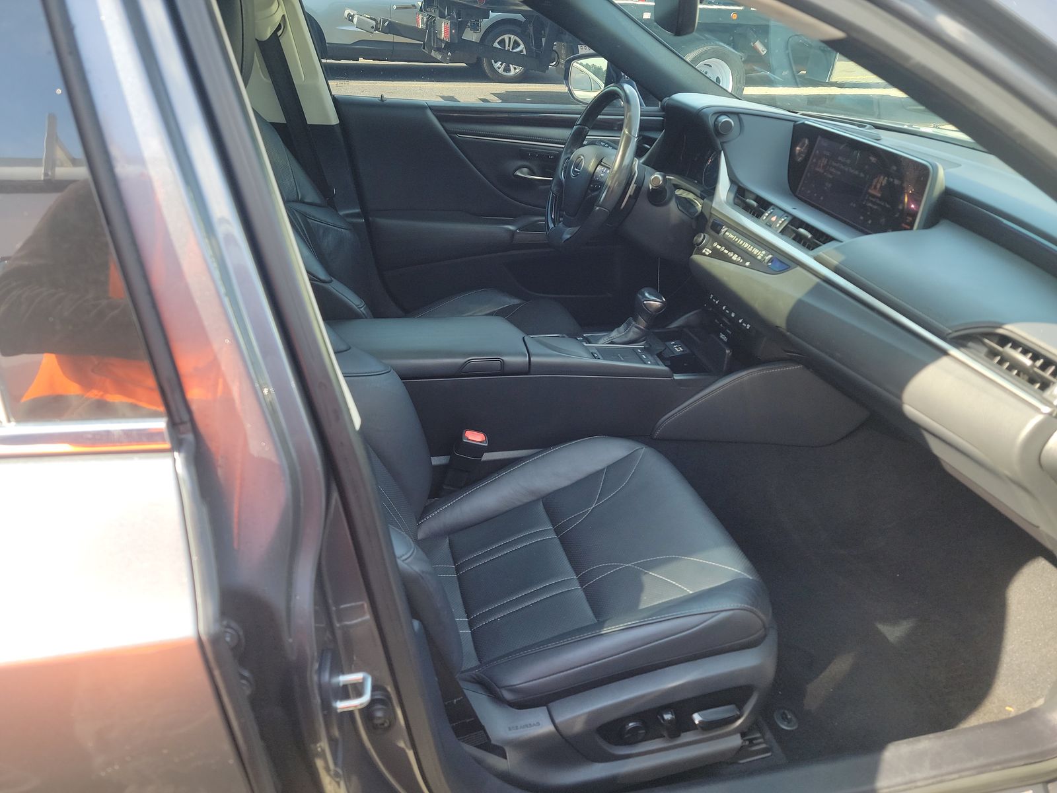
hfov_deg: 71.6
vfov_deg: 56.8
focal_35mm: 24
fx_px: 733
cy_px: 396
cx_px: 528
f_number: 1.8
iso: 50
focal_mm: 6.7
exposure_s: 1/59
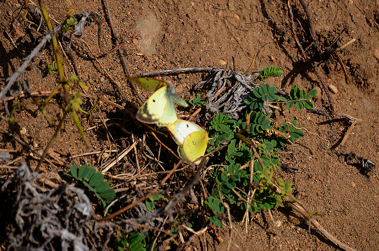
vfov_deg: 4.6
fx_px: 3151
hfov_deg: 6.9
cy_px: 126
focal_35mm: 300
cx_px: 190
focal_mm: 200
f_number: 8
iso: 200
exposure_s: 1/800
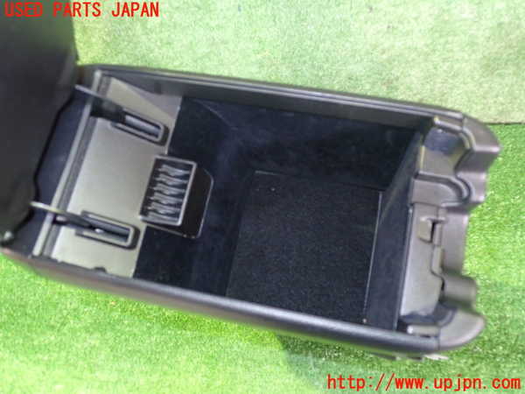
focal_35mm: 30
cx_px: 262
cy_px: 197
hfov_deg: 60.0
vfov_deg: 46.8
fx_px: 455
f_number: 2.3
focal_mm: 5.4
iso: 800
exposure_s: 1/8
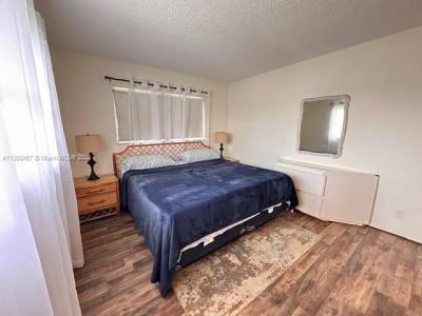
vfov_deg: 85.7
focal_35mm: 14
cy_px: 158
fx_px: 171
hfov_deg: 102.1
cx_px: 211
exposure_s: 1/60
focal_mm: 2.22
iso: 500
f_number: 2.2
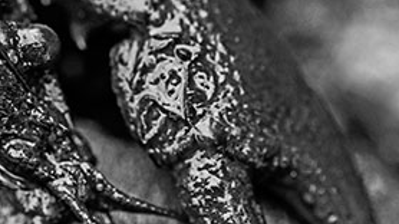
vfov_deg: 3.1
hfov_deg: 5.5
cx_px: 70
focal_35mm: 396
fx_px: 4187
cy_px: 144
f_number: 8
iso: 2800
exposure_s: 1/250
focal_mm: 210
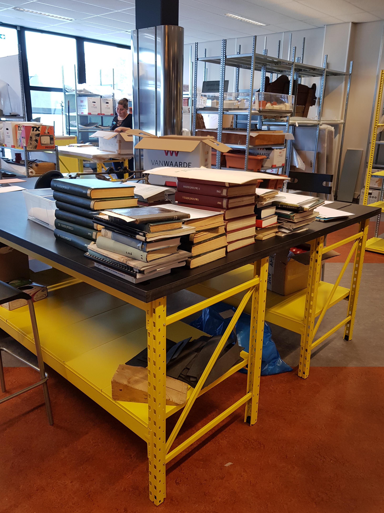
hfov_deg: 51.4
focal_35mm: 27
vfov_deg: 65.3
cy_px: 250
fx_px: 399
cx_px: 193
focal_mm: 4.2
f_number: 1.7
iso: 80
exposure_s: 1/50
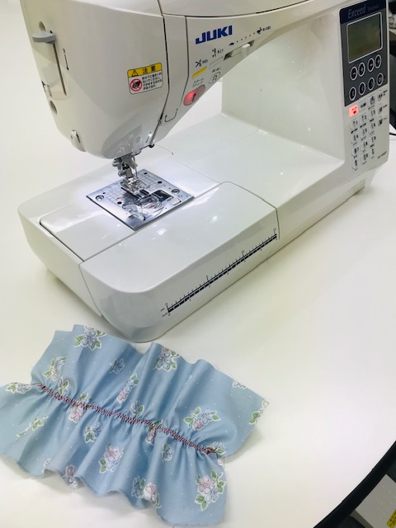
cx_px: 198
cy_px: 264
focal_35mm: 28
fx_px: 427
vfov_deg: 63.4
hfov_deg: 49.7
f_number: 1.8
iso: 20
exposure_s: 1/125
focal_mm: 3.99
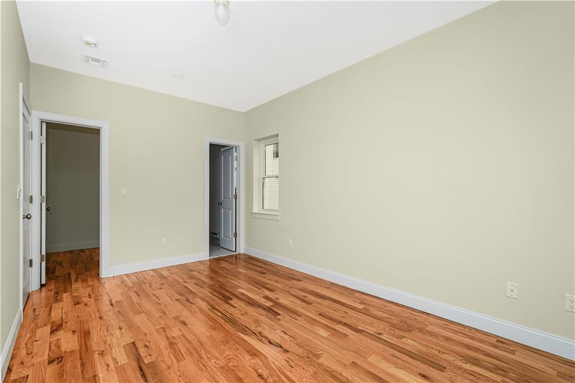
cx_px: 288
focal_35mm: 16
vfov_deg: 72.0
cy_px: 192
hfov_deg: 95.0
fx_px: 263
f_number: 5
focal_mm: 16.5
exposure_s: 1/50
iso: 50
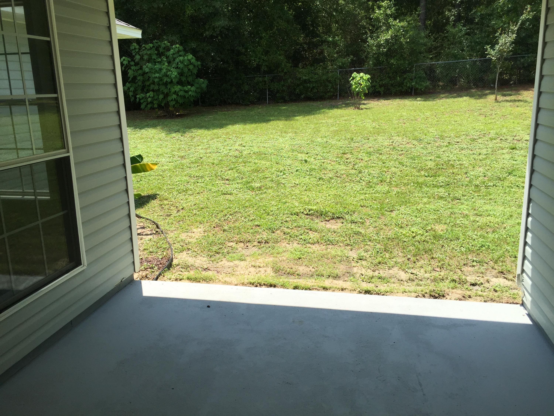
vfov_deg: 48.2
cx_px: 277
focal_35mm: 29
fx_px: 464
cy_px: 208
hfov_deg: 61.7
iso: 32
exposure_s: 1/1276
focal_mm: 4.15
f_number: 2.2
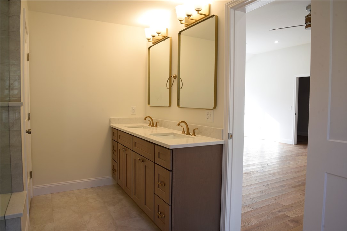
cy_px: 116
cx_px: 174
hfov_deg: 73.7
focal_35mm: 24
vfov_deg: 53.2
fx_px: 231
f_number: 9
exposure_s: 1/15
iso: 250
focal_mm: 24
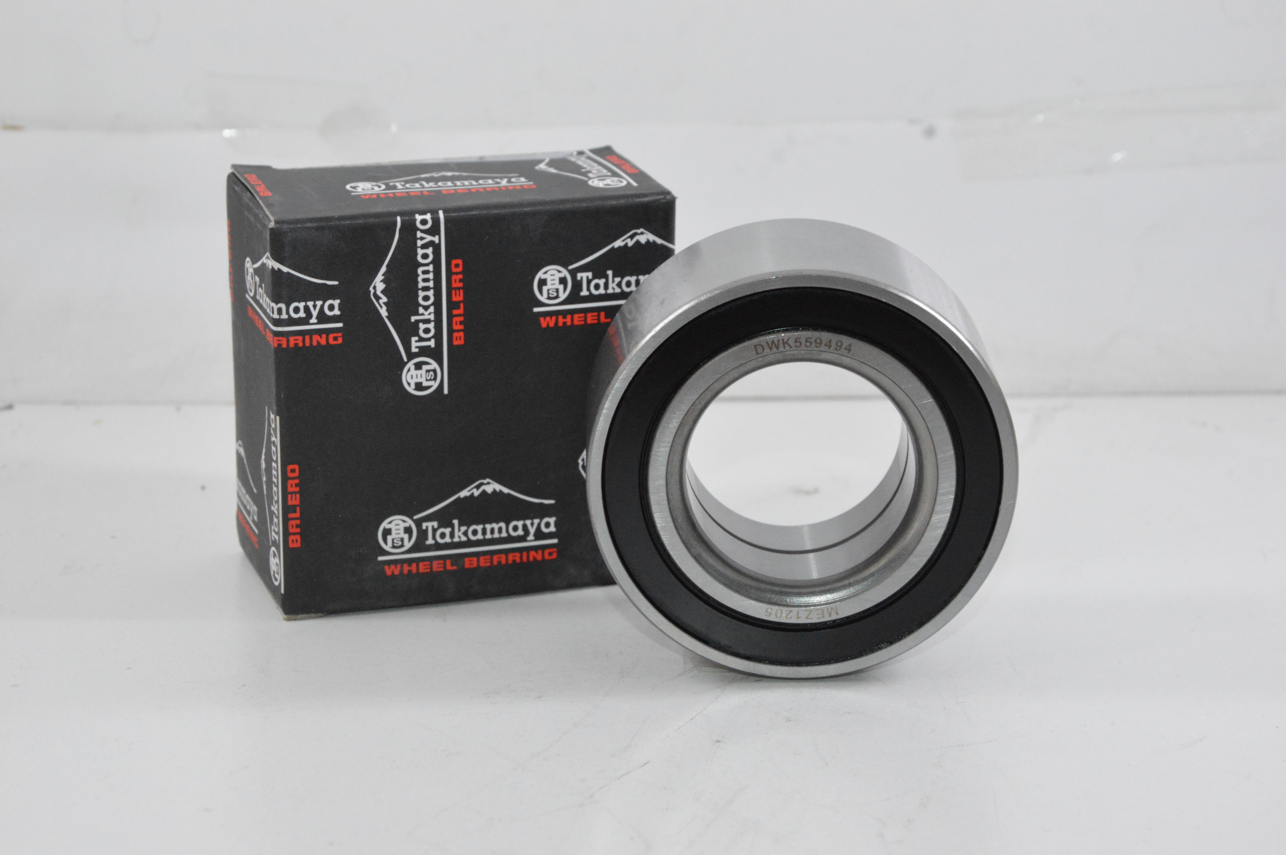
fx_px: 3533
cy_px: 428
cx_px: 643
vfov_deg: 13.8
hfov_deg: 20.6
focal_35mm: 99
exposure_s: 1/125
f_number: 10
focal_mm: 66
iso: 3200
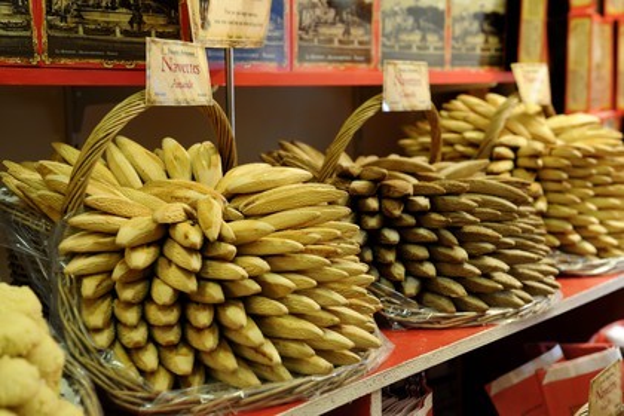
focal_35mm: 52
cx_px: 312
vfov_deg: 26.0
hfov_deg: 38.2
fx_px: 901
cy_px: 208
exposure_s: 1/50
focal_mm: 52
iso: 800
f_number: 4
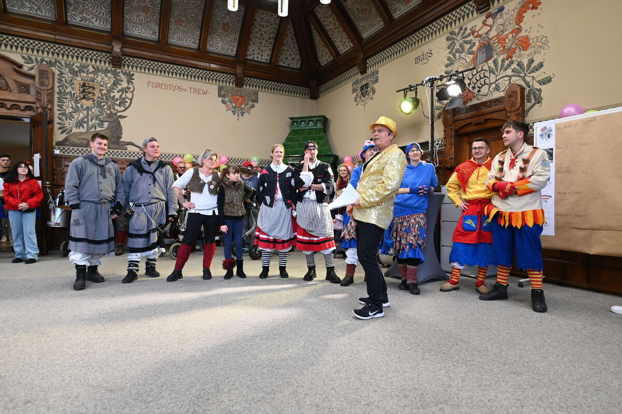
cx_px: 311
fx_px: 345
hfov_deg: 84.0
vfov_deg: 61.9
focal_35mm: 20
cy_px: 207
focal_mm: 20
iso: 400
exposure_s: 1/30
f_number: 3.2
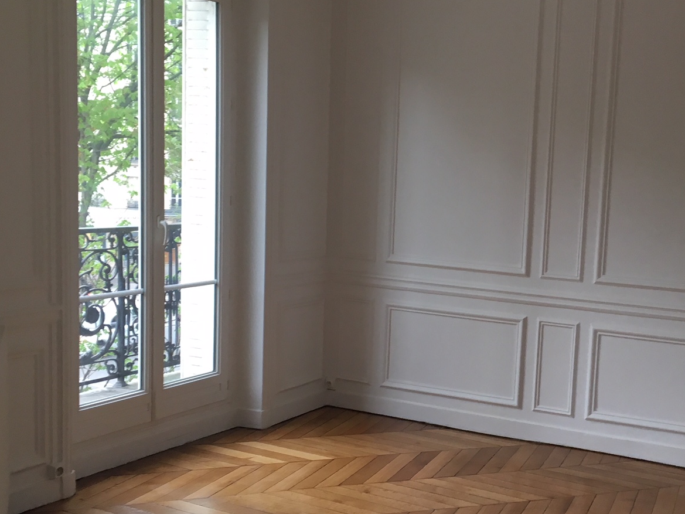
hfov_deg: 37.4
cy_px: 304
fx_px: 990
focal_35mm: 50
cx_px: 503
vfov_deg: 29.1
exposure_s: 1/33
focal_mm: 4.15
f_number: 2.2
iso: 64
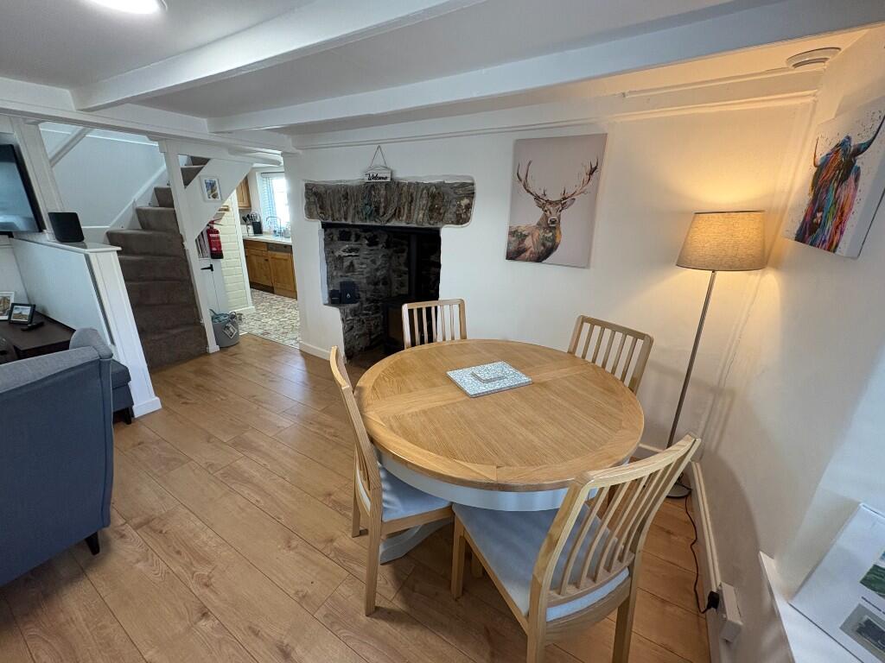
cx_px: 442
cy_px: 332
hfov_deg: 102.1
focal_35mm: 14
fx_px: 358
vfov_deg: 85.7
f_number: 2.2
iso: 250
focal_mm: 2.22
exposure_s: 1/60
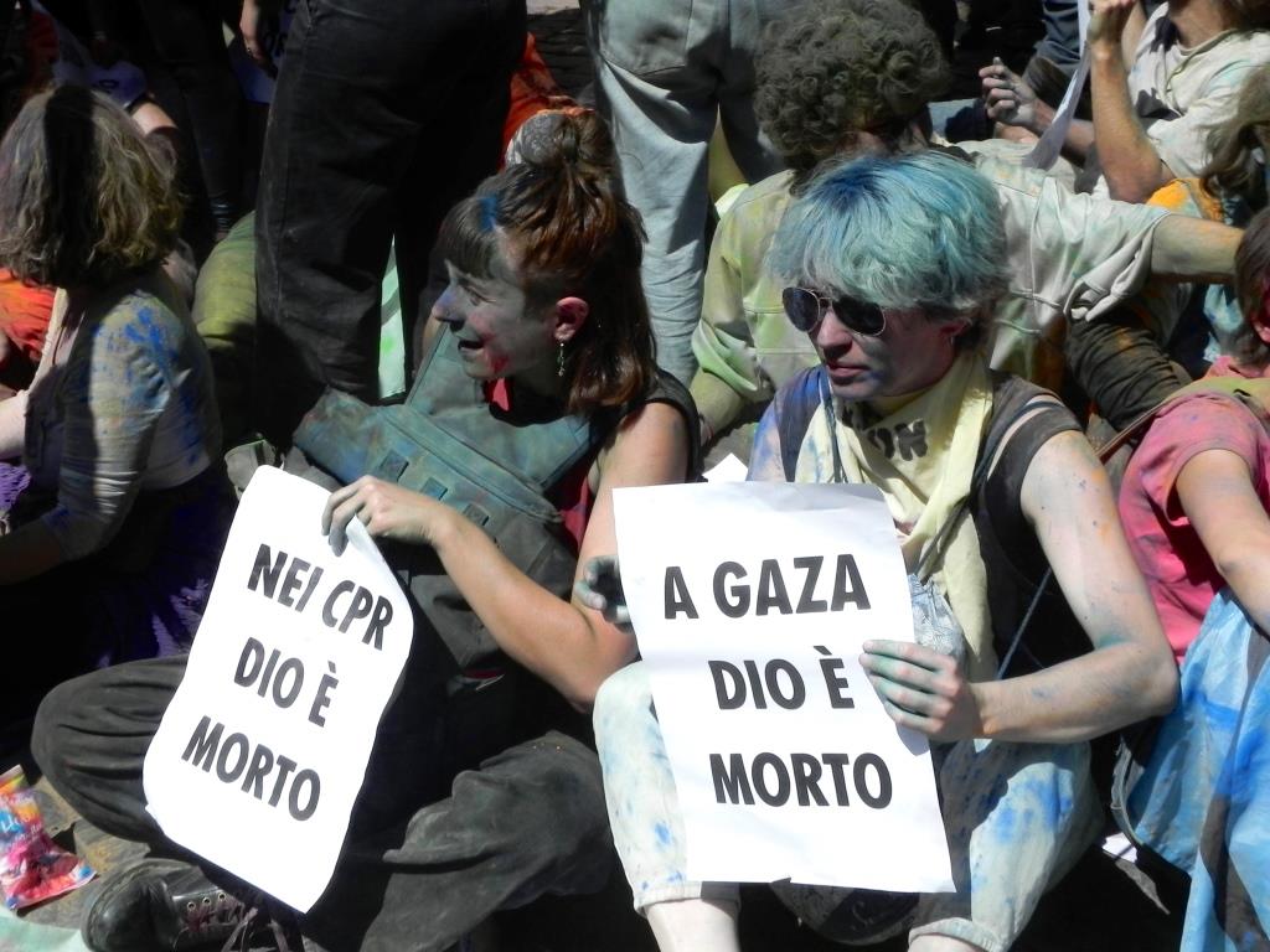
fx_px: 2421
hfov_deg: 29.4
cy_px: 476
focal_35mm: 66
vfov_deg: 22.3
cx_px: 635
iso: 160
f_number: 8
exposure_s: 1/400
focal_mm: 11.8
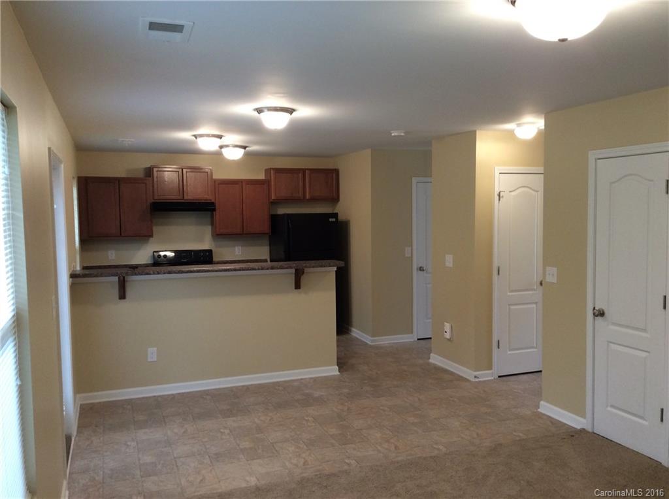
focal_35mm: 32
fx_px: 617
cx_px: 334
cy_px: 250
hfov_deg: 56.9
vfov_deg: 44.0
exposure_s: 1/24
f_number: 2.4
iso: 80
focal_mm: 3.3
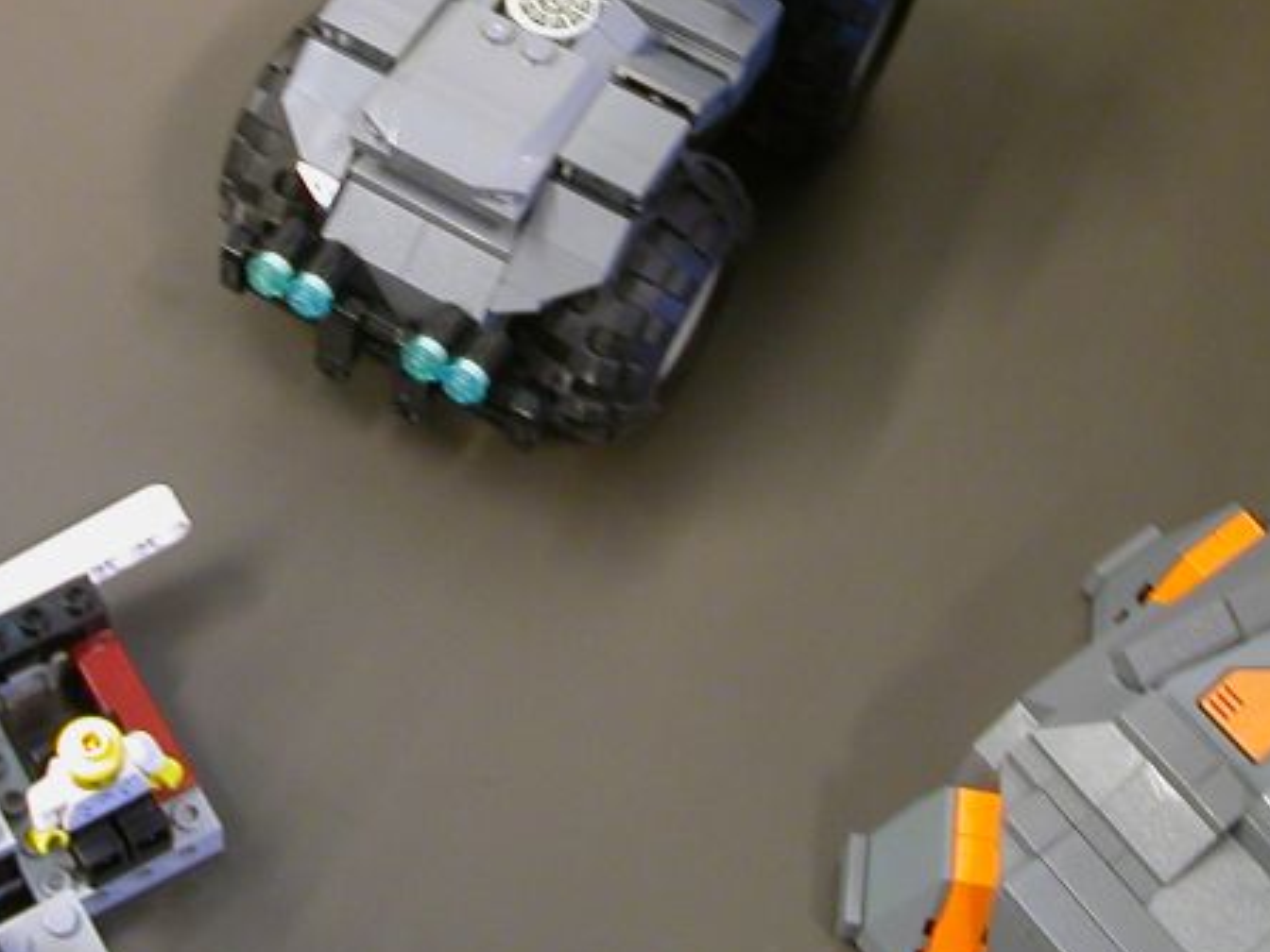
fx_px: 2421
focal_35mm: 66
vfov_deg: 21.9
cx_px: 604
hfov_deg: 29.4
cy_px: 164
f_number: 2.7
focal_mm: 5.6
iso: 116
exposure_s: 1/4.2
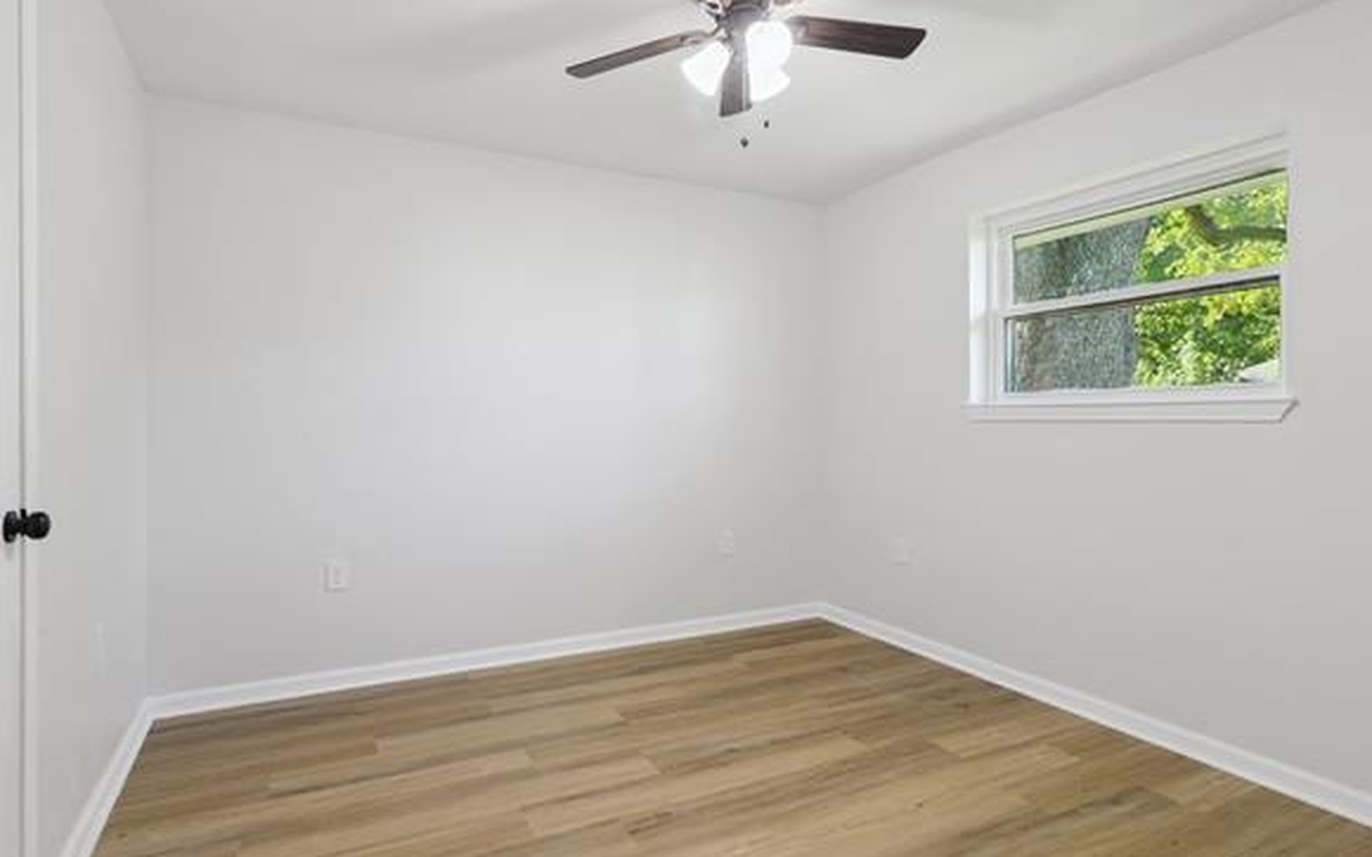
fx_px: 673
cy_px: 426
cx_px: 658
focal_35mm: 18
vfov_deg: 64.9
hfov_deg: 91.1
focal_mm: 16
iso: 400
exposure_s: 1/5
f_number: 13
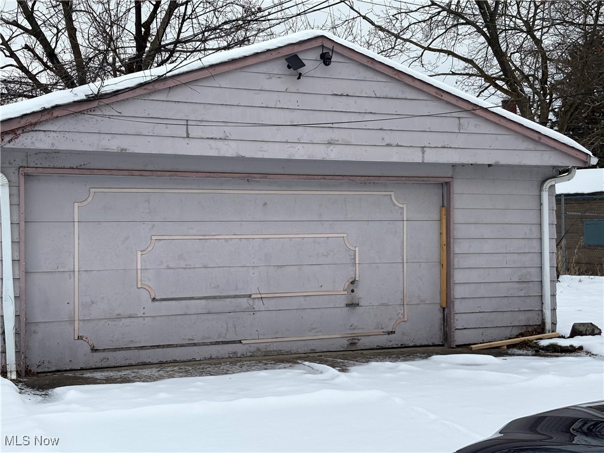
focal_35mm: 52
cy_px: 226
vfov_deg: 28.0
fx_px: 907
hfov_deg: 36.8
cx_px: 302
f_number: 1.6
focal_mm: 5.96
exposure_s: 1/1453
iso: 50
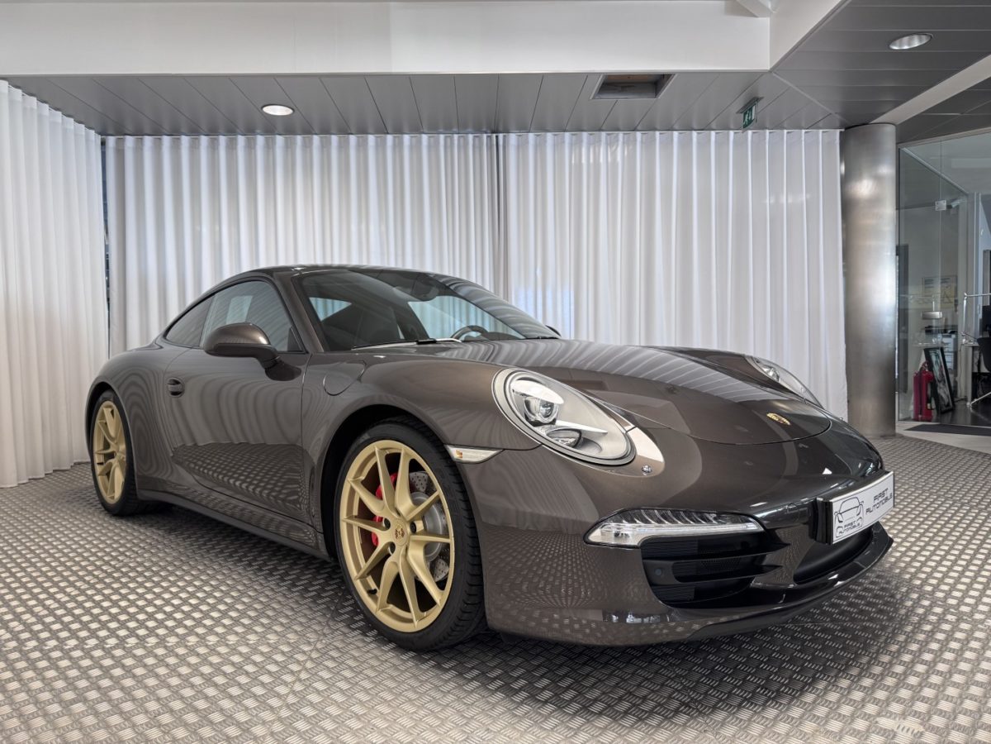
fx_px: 687
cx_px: 496
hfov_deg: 71.6
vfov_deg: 56.8
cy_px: 372
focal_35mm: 24
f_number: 1.78
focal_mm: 6.76
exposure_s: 1/100
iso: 160
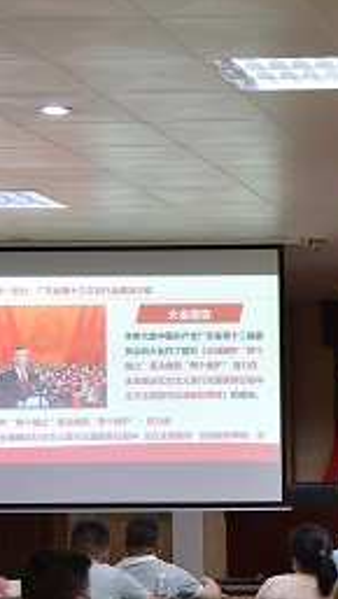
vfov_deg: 19.2
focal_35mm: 110
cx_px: 685
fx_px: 1749
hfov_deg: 10.2
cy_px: 517
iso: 800
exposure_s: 1/80
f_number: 4.5
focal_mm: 24
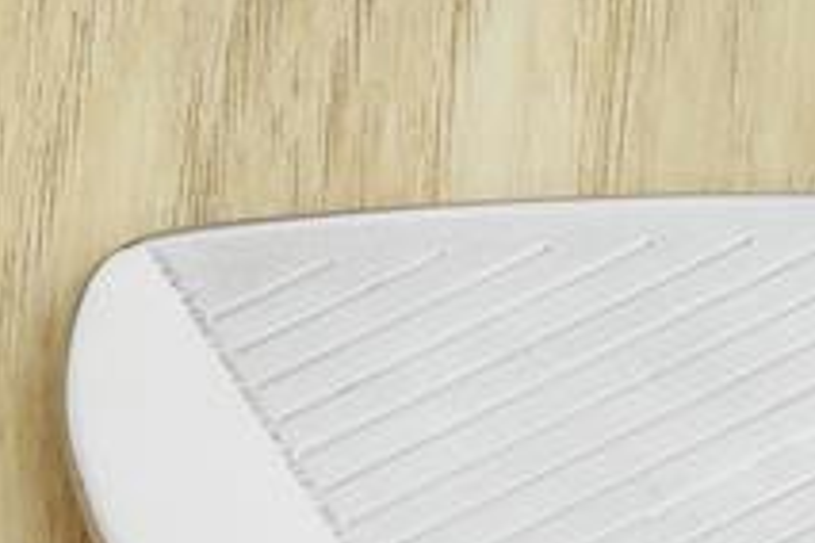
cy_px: -509
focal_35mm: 312
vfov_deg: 4.4
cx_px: -224
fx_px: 7063
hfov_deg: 6.6
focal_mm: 25
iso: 1600
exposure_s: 1/30
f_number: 4.5
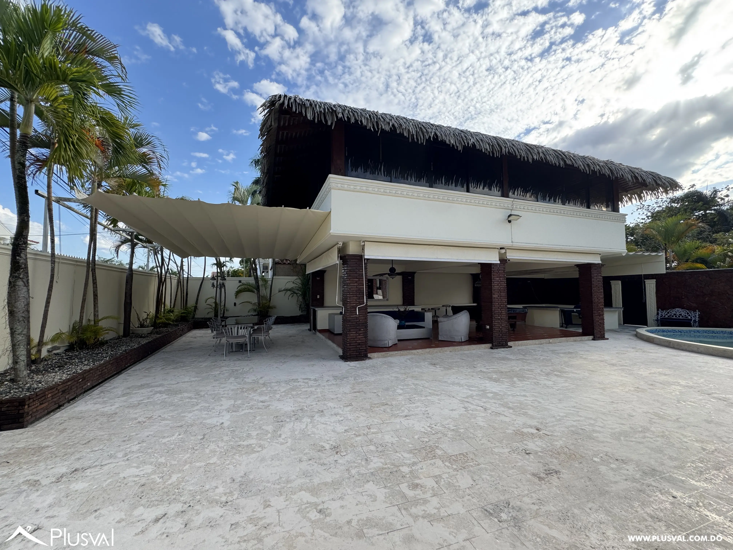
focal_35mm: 14
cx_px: 366
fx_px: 296
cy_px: 275
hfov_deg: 102.1
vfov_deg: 85.7
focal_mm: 2.22
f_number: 2.2
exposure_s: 1/453
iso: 40
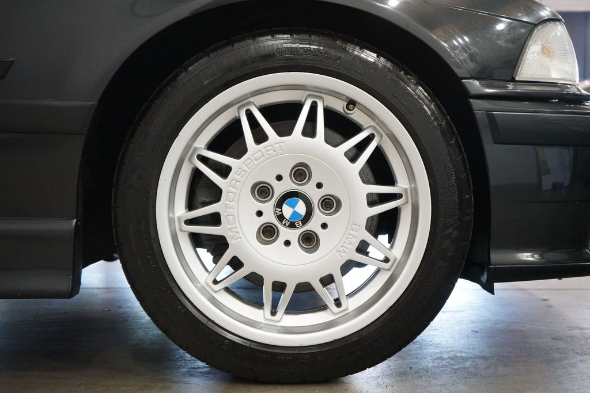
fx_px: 688
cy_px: 196
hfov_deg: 46.4
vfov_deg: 31.9
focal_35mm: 42
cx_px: 295
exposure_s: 1/125
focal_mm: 42
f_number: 4.5
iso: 10000
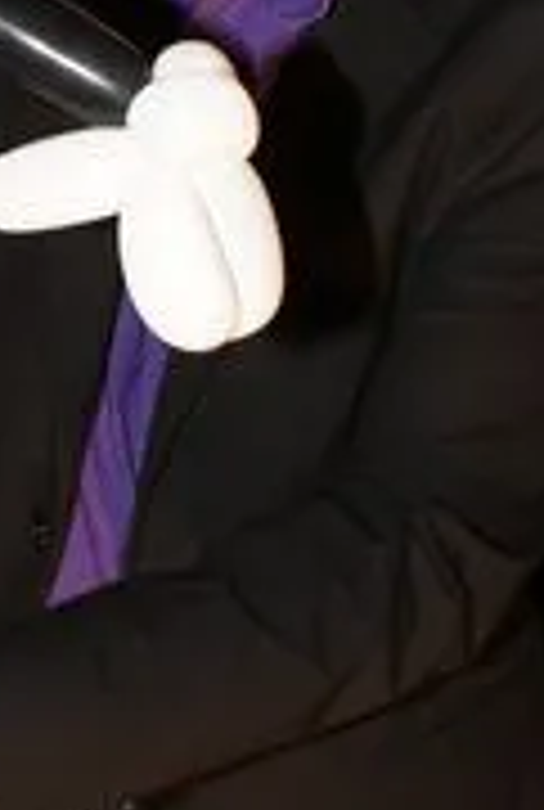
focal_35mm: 130
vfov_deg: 15.5
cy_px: 36
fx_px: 2930
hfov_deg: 10.4
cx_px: -112
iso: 400
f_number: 7.1
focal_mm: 26
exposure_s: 1/125
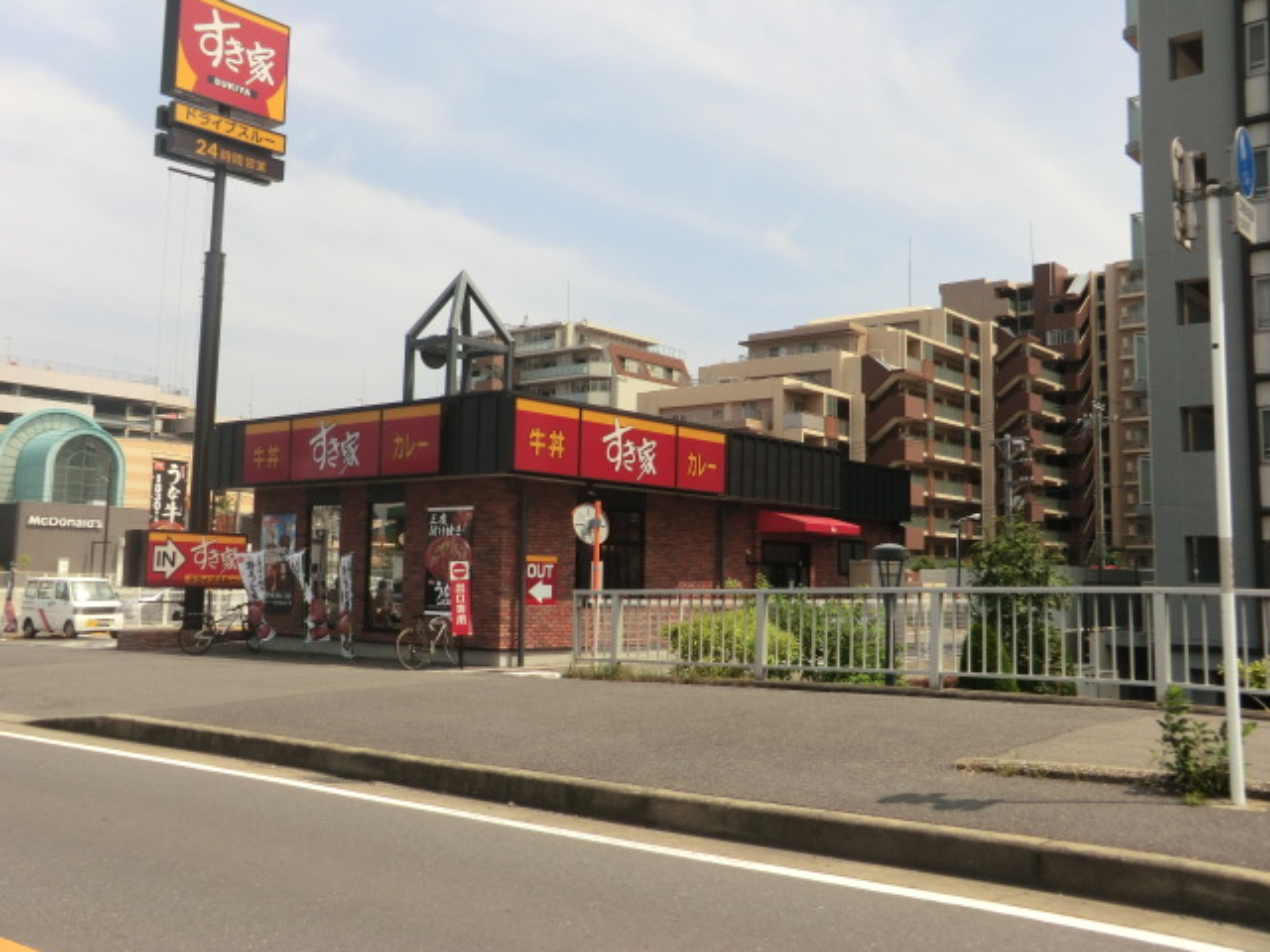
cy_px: 476
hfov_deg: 54.0
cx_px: 635
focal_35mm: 34
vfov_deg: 41.8
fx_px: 1247
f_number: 3.6
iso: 80
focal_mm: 6.1
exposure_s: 1/1000
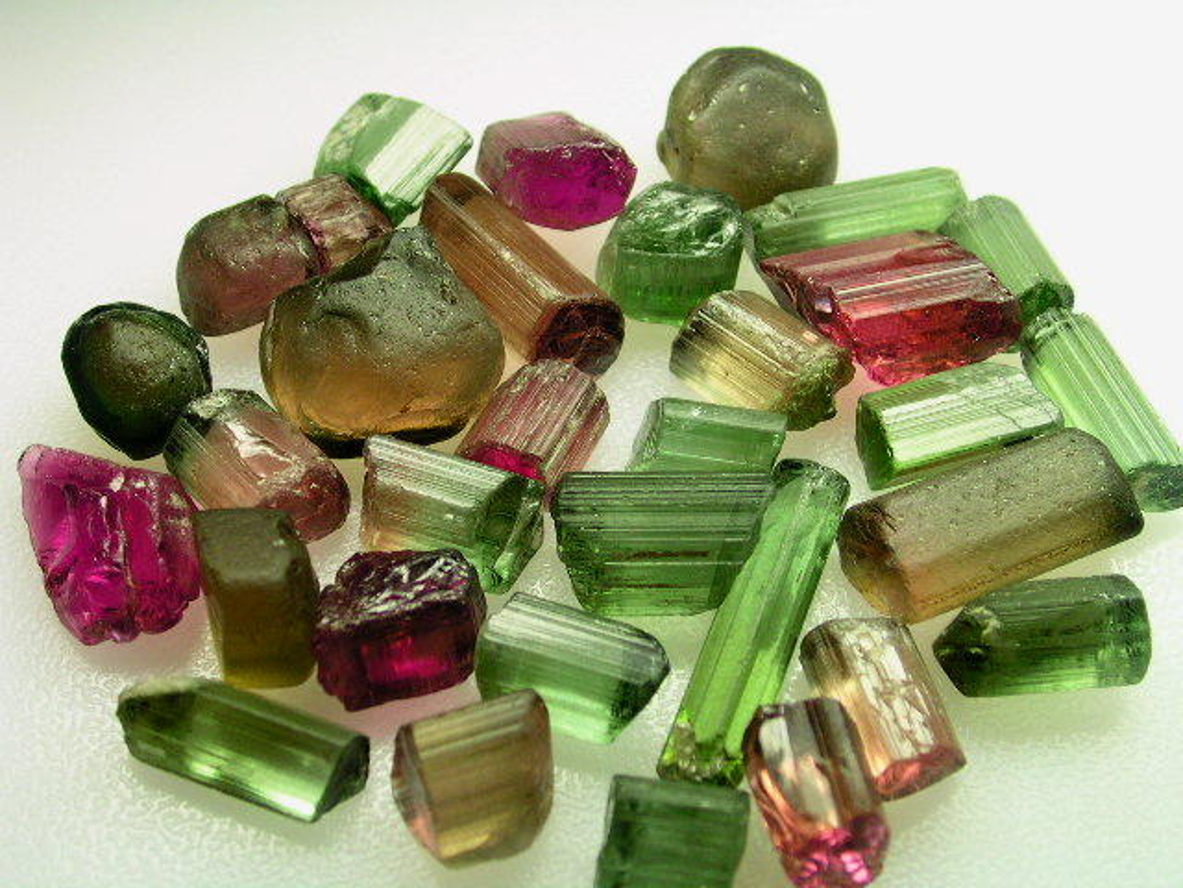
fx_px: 2187
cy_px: 444
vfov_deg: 22.9
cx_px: 592
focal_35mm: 64
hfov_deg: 30.3
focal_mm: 9.7
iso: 100
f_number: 3.5
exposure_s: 1/77.3
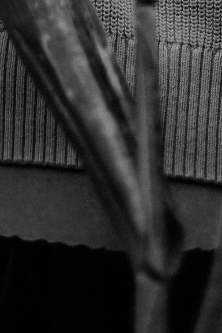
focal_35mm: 233
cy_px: -727
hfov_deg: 5.9
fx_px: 2154
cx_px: -30
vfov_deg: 7.5
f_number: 1.8
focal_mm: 35
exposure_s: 1/2000
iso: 100
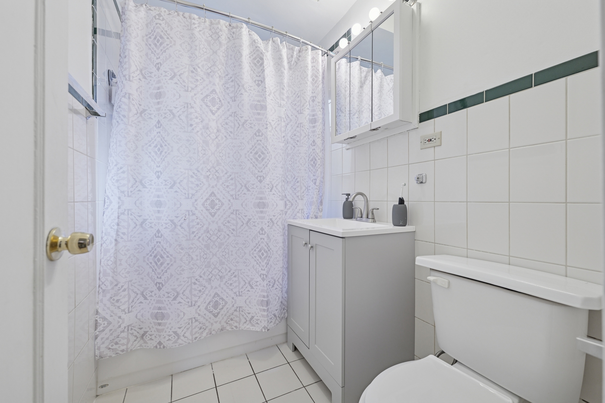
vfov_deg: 81.2
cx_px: 302
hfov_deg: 104.3
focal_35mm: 14
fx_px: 235
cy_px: 202
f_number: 4
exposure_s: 1/250
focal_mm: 14
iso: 640
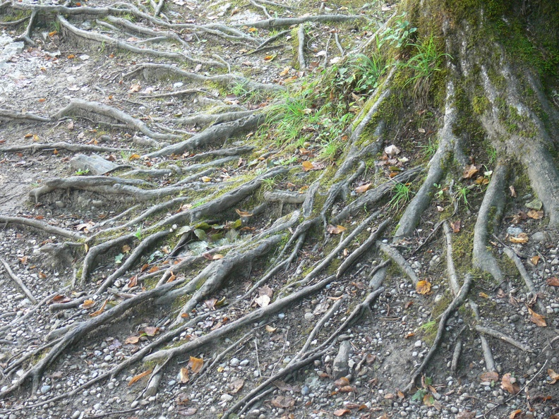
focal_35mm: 79
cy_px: 210
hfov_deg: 24.7
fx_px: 1276
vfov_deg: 18.7
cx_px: 280
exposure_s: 1/13
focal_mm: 16.6
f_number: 3.2
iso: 200
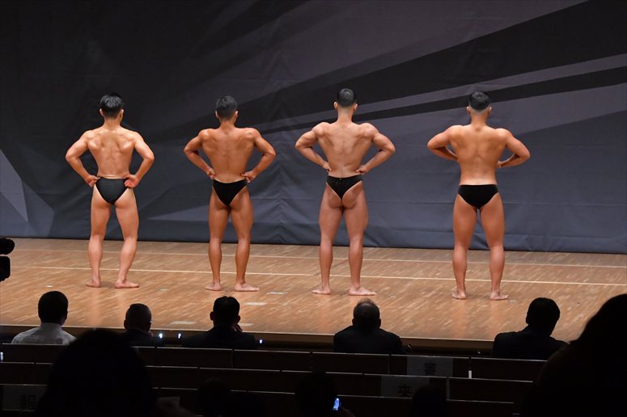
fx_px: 2611
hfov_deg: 13.7
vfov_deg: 9.1
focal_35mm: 150
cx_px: 314
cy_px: 208
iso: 6400
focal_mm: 100
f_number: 5.6
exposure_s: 1/400
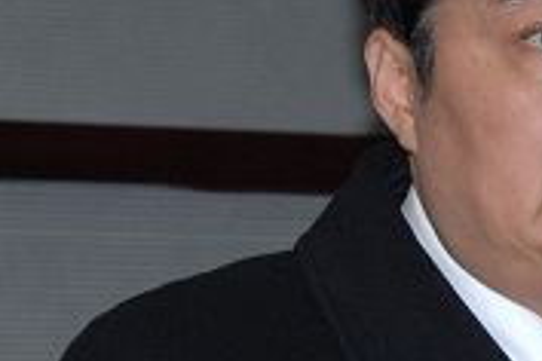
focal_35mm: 589
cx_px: 640
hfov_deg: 3.5
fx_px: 8867
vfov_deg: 2.3
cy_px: 142
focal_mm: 120
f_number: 6.7
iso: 800
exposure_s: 1/60
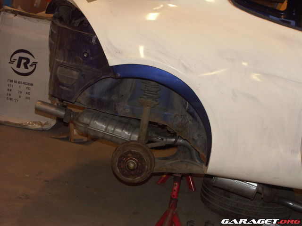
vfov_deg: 19.1
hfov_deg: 25.3
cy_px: 113
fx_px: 672
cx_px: 151
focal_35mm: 77
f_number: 3.2
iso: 200
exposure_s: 1/80
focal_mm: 19.16
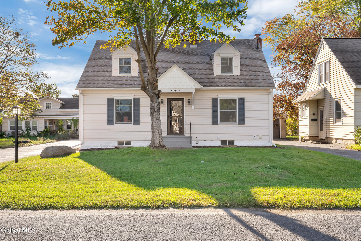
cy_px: 120
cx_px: 180
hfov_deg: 54.4
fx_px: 351
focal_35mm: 35
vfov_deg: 37.9
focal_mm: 35
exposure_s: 1/400
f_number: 9
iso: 250
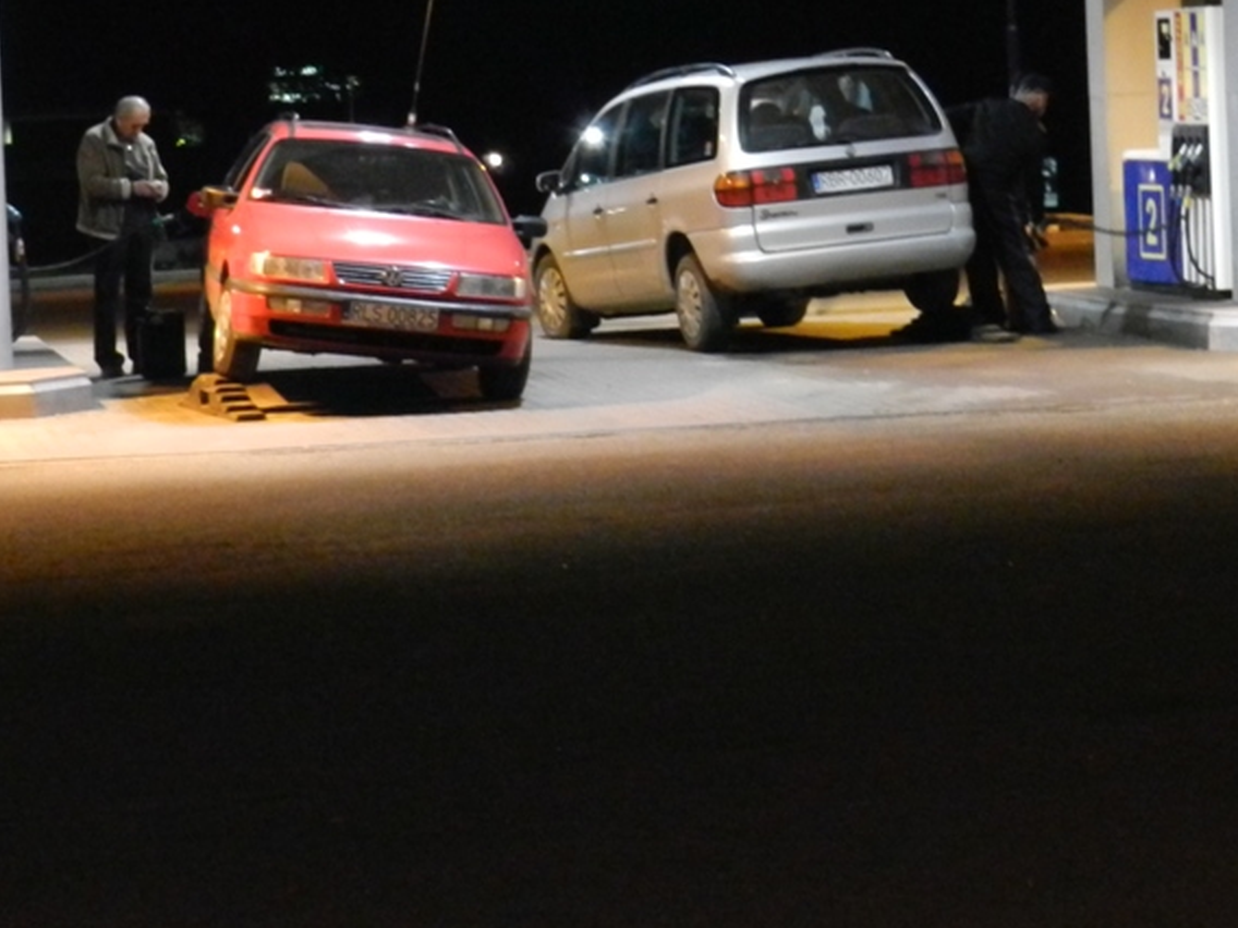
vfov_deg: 10.8
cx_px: 724
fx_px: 4900
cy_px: 414
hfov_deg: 14.4
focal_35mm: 137
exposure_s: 1/15
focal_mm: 13.5
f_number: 4.8
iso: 500
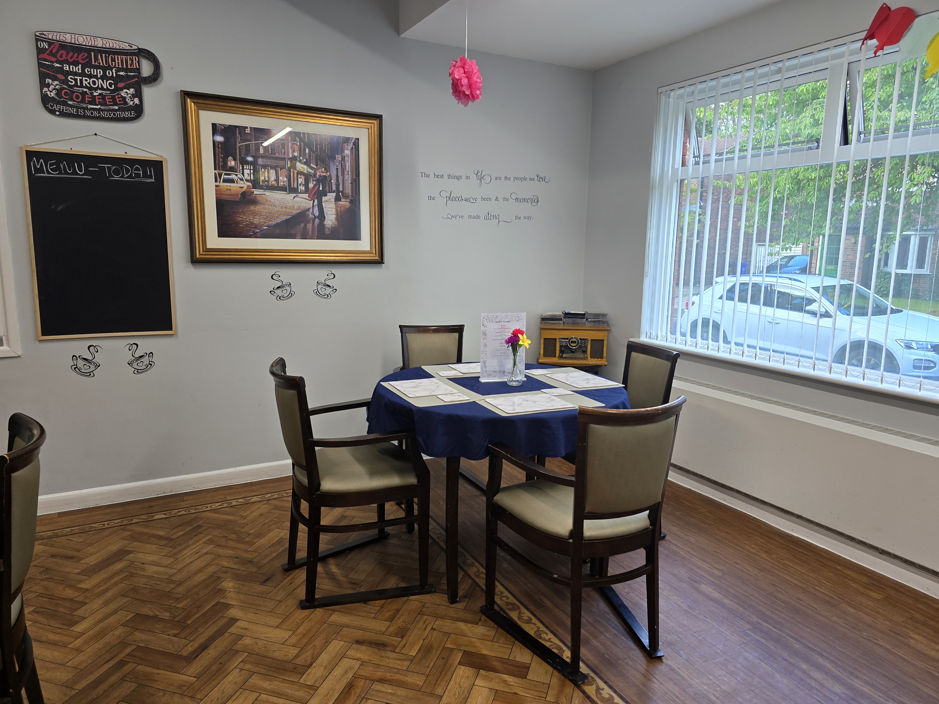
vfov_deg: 58.9
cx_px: 470
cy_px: 352
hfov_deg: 73.9
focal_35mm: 23
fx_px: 624
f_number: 1.7
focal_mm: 6.3
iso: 64
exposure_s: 1/100
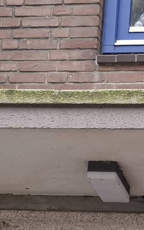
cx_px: 162
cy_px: 315
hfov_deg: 11.3
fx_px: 716
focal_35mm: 114
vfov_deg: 17.0
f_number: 1.8
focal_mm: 5.5
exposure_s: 1/100
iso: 100
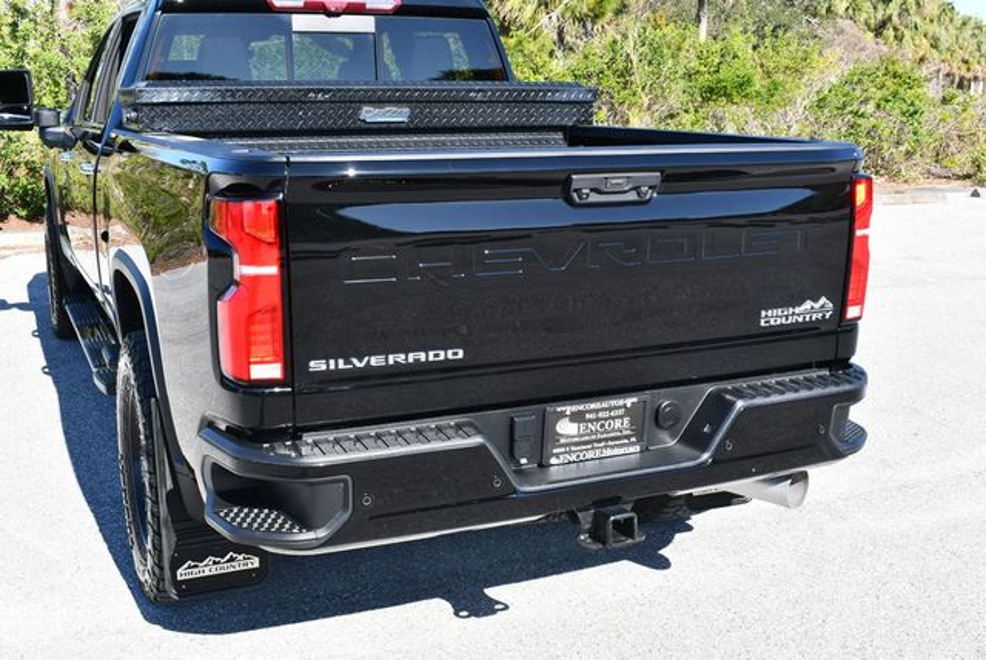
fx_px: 1151
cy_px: 330
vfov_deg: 32.0
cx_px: 493
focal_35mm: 42
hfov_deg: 46.4
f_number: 8
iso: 200
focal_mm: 21
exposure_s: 1/250
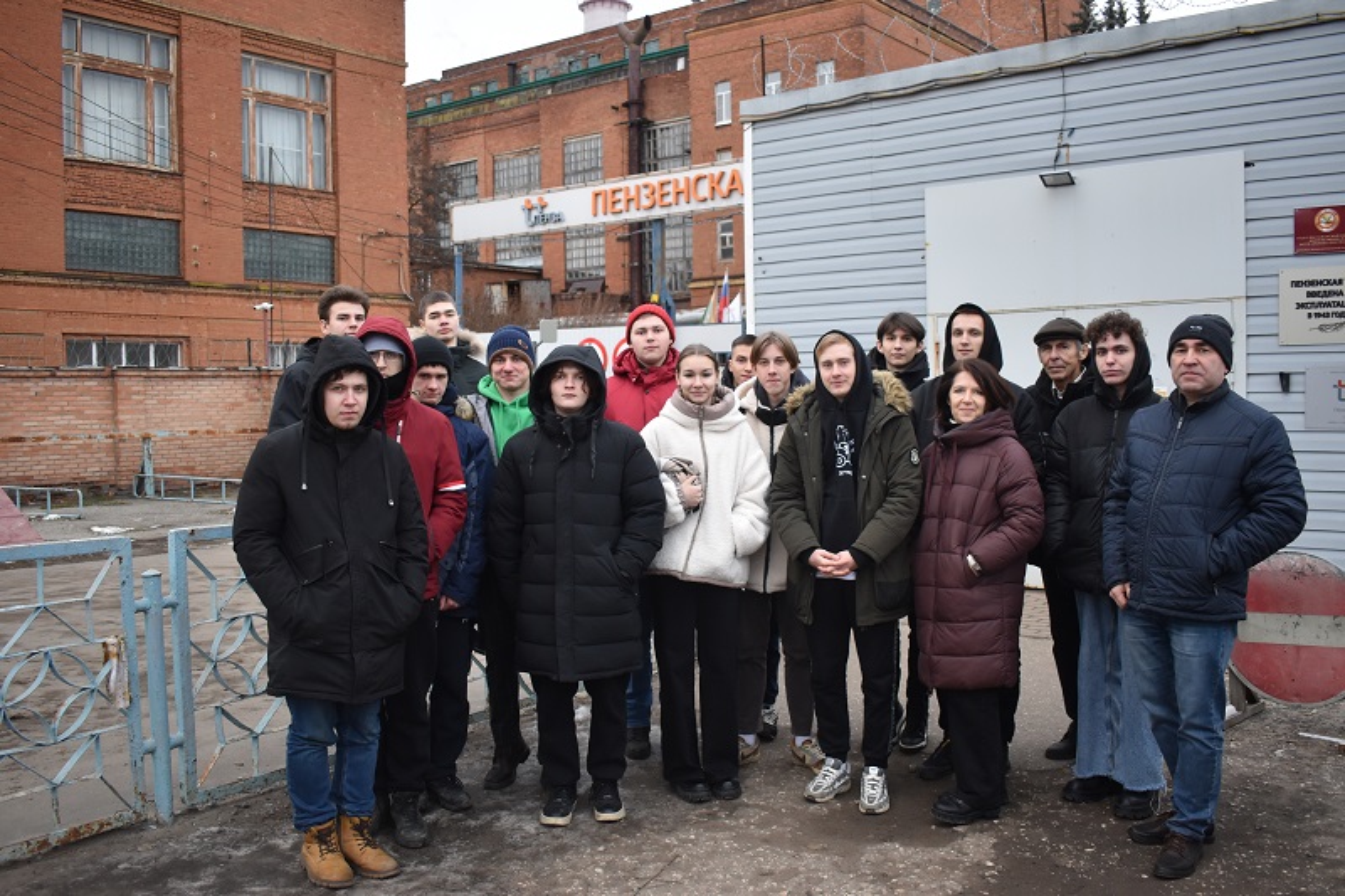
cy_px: 448
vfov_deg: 41.7
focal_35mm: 32
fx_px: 1177
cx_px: 672
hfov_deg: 59.5
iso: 800
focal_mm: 21
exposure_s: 1/160
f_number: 3.8
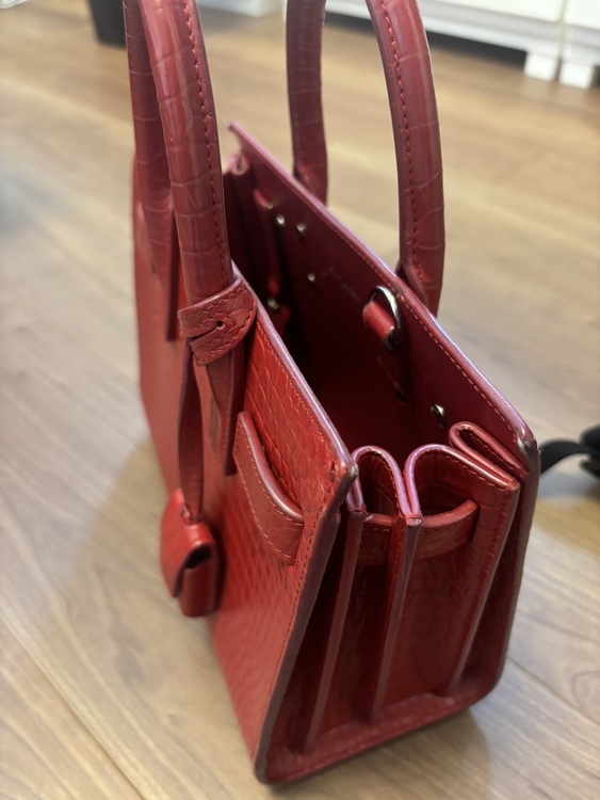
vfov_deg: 67.3
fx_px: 601
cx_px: 300
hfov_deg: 53.1
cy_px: 400
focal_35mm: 26
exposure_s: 1/30
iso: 500
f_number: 1.6
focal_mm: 5.96
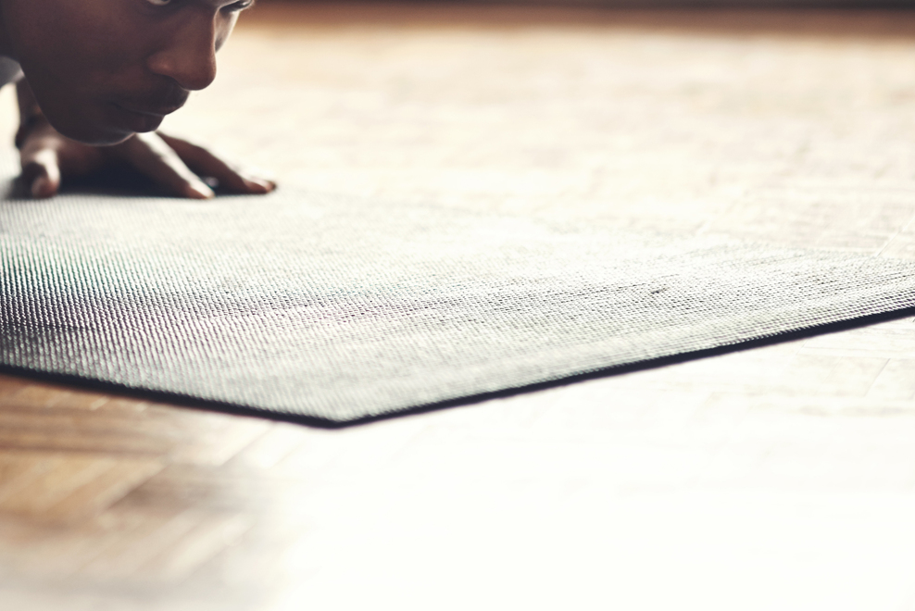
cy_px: 0
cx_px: 30
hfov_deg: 11.8
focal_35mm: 172
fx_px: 4374
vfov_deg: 8.0
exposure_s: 1/160
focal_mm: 85
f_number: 2.5
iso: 125
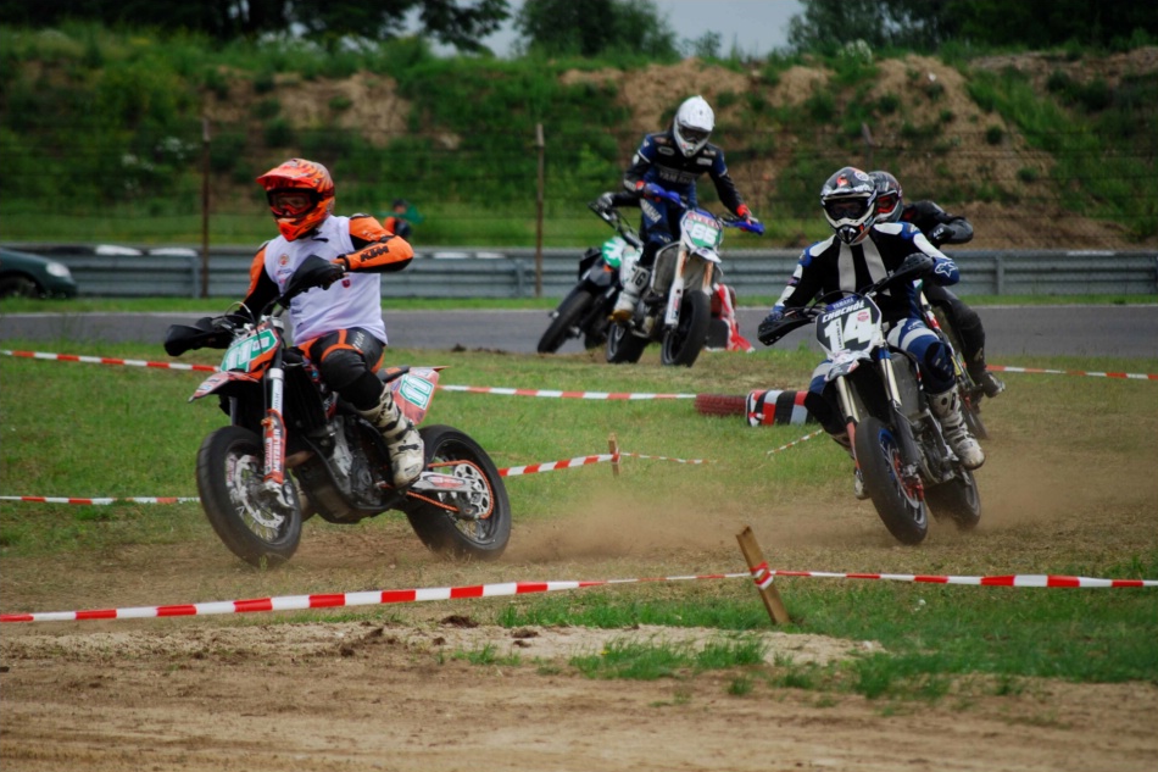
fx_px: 9712
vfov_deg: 4.5
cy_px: 388
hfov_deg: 6.8
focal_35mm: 302
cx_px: 580
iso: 200
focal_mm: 200
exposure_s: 1/640
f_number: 5.6
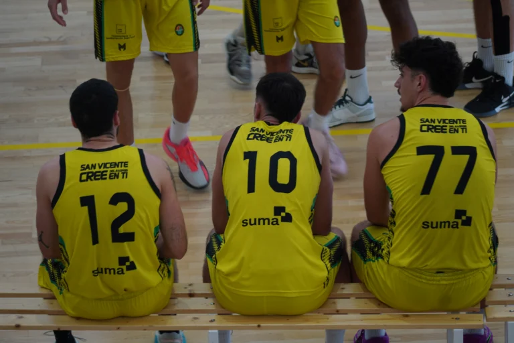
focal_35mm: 219
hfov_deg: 9.4
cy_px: 172
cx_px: 257
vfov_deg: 6.3
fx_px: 3127
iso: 200
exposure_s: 1/100
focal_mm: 146
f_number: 5.6
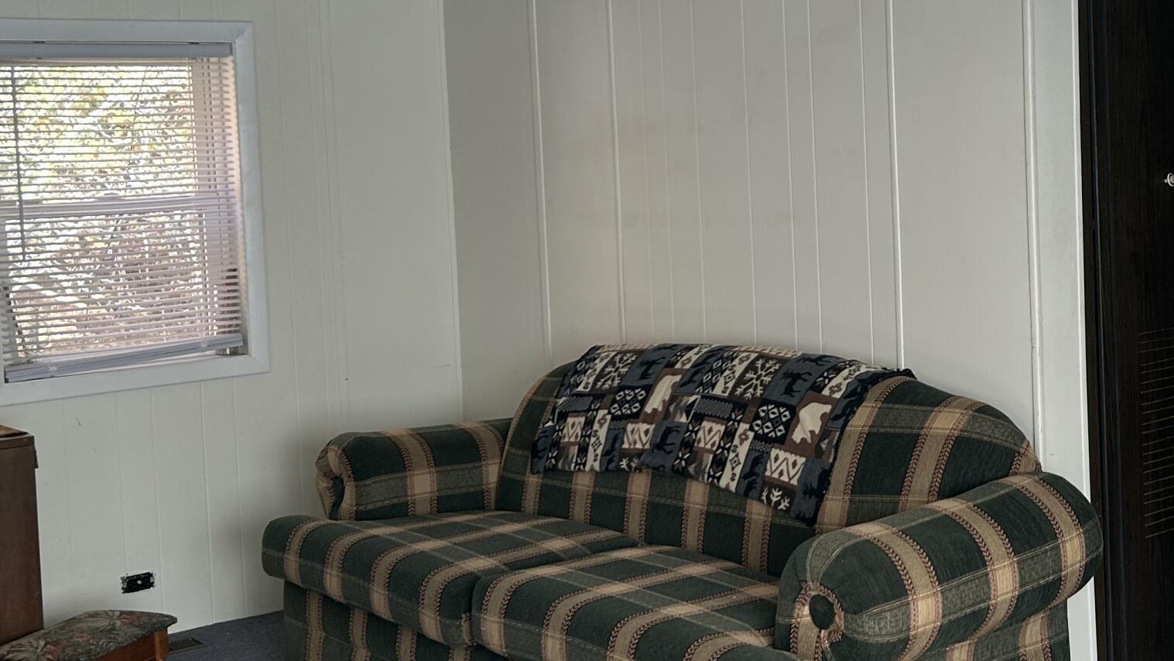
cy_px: 254
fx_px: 1744
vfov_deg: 21.4
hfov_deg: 36.3
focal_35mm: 56
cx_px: 888
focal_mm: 5.7
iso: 50
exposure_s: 1/121
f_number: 1.5
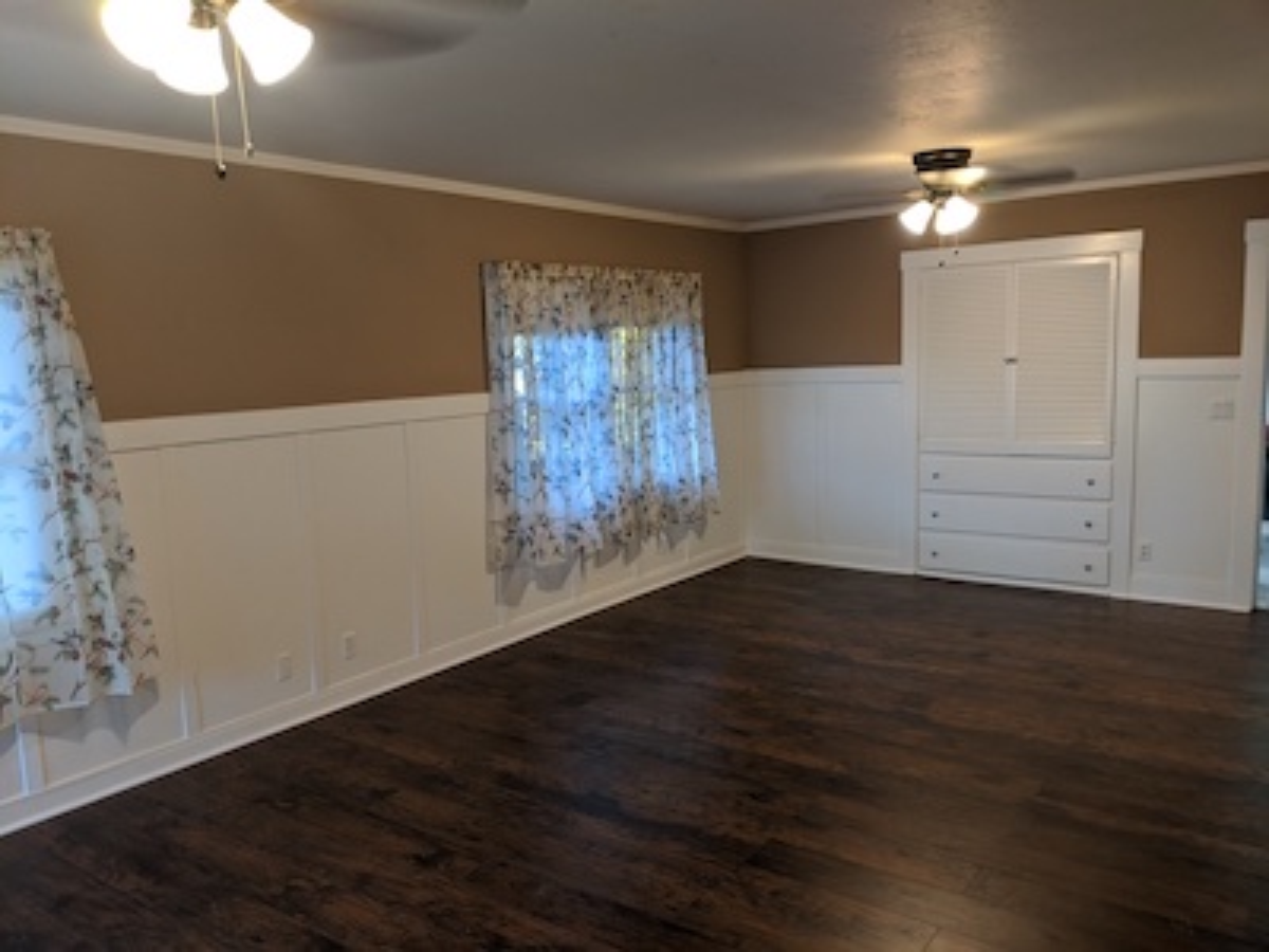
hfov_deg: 65.3
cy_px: 476
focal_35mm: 27
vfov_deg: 51.4
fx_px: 990
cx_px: 634
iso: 84
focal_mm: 4.44
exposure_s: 1/24
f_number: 1.8
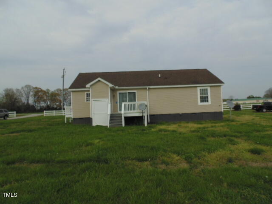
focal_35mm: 22
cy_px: 102
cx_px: 136
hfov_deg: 76.4
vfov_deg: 61.1
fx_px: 173
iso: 80
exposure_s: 1/1000
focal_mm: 4
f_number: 3.1
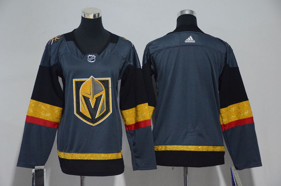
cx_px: 140
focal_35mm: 78
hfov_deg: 26.0
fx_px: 608
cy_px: 93
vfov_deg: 17.4
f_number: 4.8
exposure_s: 1/50
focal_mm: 52
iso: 4000
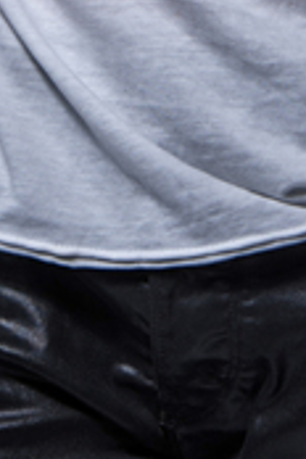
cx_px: 230
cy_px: -654
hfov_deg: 2.5
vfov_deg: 3.7
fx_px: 6935
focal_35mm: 544
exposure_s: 1/125
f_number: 8
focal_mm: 105
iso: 50
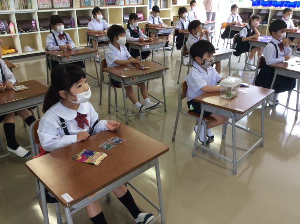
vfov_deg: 44.1
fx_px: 277
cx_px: 150
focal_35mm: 32
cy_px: 112
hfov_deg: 56.9
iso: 32
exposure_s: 1/24
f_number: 2.4
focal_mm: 3.3
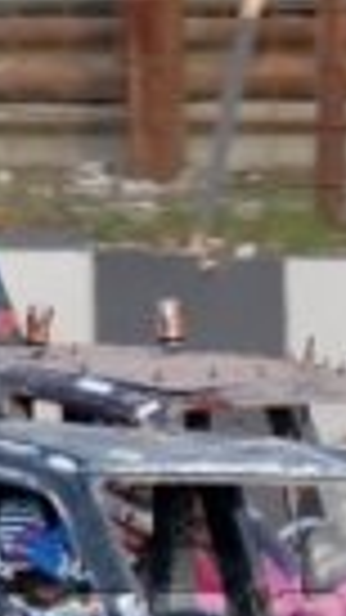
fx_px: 7759
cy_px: 652
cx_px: 386
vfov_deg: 4.5
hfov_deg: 2.6
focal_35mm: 475
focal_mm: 65
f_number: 5.3
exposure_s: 1/500
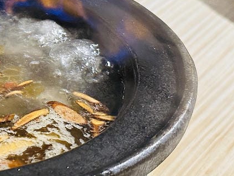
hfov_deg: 13.8
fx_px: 919
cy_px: -6
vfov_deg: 10.8
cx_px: -88
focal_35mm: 136
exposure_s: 1/60
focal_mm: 6.86
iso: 200
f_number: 1.78
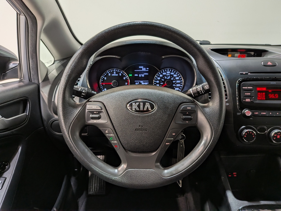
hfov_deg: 71.6
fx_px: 195
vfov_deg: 56.8
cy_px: 106
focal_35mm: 24
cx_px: 140
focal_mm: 4.53
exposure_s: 1/60
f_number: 1.7
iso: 81
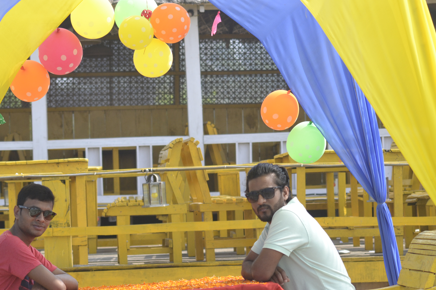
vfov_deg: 9.1
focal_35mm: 151
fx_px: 1829
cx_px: 170
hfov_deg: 13.6
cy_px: 192
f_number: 5
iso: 400
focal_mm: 70
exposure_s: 1/1250
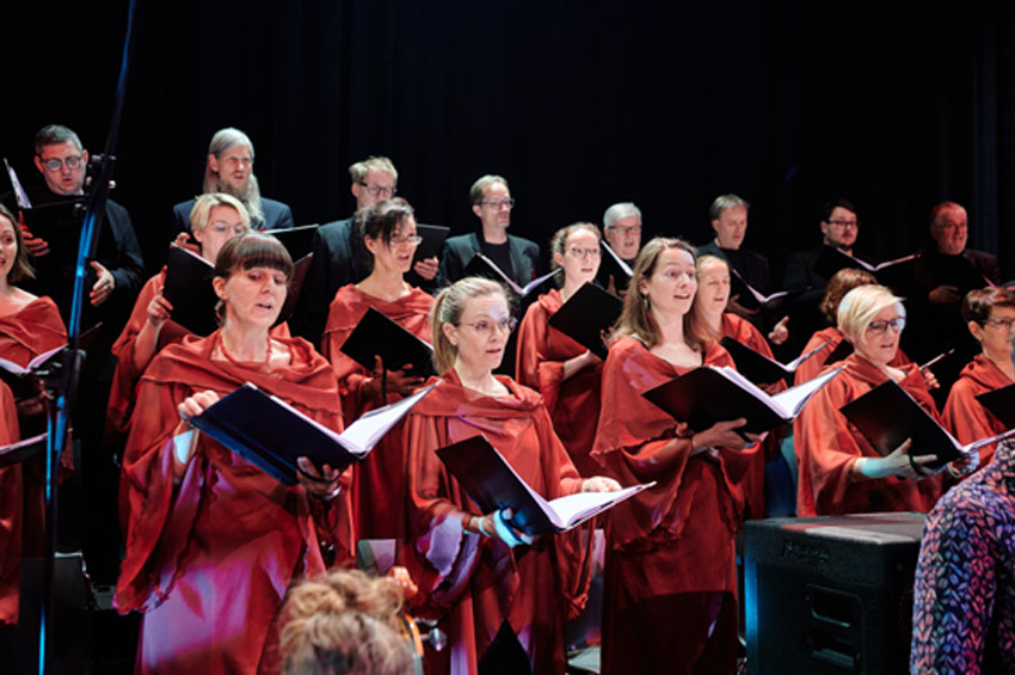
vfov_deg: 37.8
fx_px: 986
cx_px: 508
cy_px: 338
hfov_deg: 54.5
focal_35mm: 35
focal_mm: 35
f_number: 2.8
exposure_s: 1/125
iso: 2000
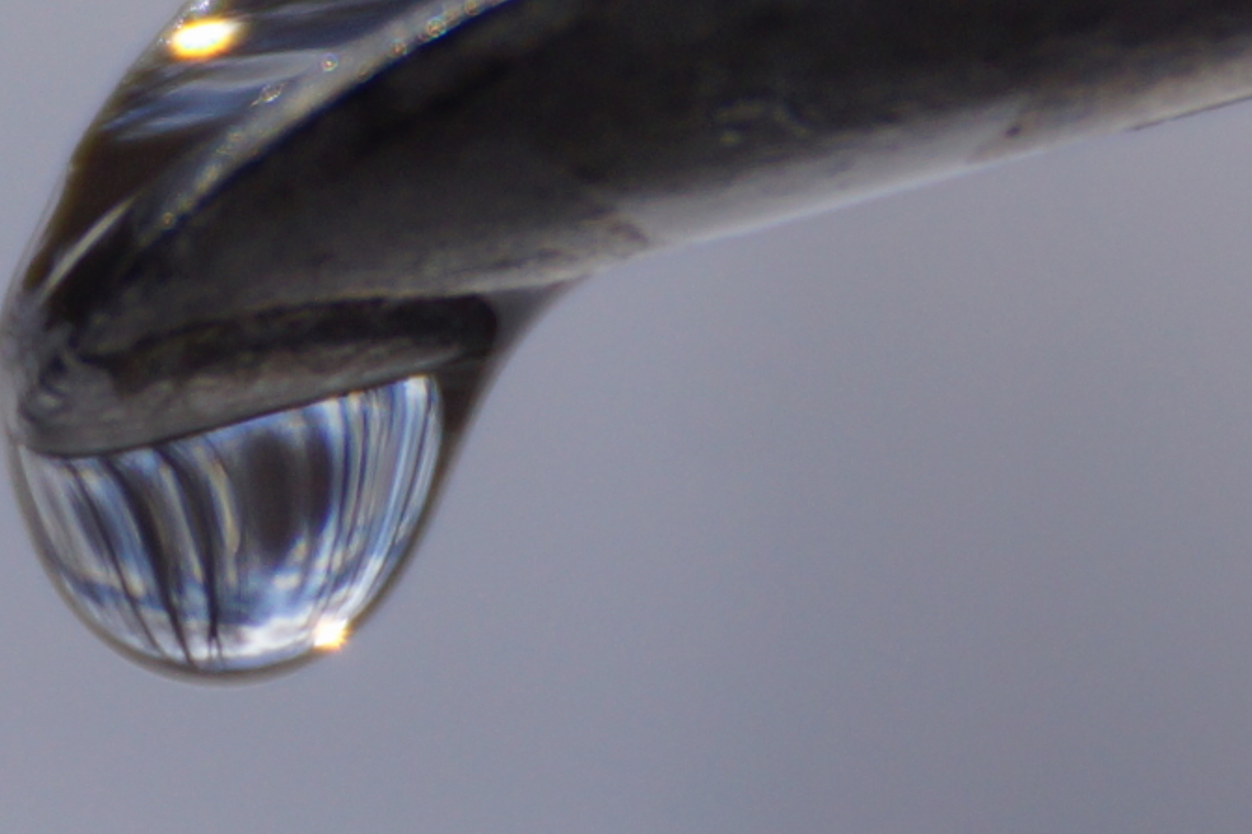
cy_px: 259
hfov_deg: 3.7
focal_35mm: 559
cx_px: 394
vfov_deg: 2.5
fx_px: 19435
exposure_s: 1/400
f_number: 6.3
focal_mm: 250
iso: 125
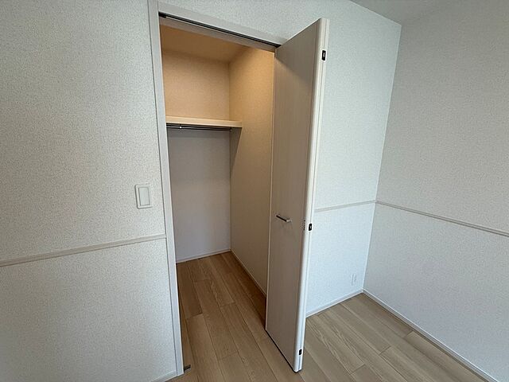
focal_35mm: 14
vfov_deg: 85.7
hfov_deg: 102.1
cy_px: 191
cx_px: 254
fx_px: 206
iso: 125
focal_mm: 2.22
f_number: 2.2
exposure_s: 1/99
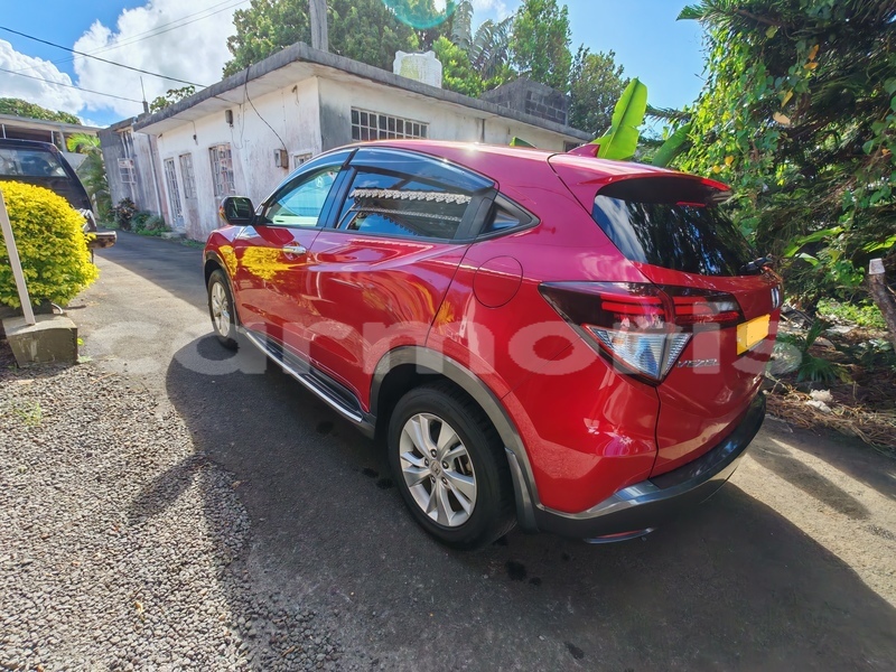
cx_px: 448
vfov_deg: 78.1
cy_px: 336
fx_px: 414
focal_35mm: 16
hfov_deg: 94.5
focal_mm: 1.96
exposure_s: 1/470
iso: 50
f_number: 2.2
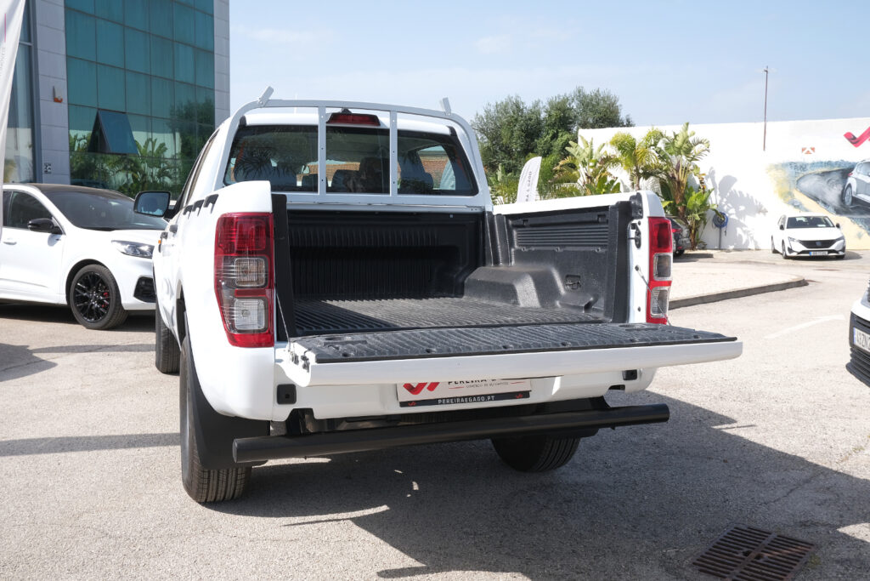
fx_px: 822
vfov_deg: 38.9
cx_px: 435
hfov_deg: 55.8
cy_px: 290
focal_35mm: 34
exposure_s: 1/125
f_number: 10
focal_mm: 22.8
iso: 160
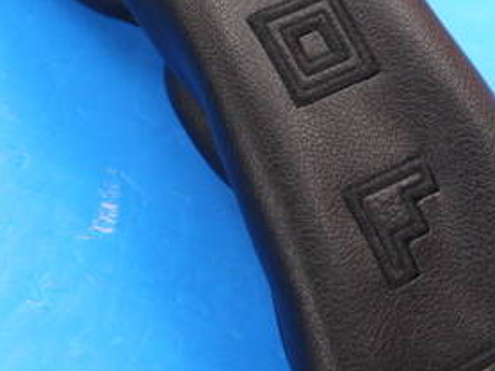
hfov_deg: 15.3
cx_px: 226
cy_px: -16
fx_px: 1843
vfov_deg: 11.3
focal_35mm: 129
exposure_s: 1/60
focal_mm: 28
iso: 500
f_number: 4.8
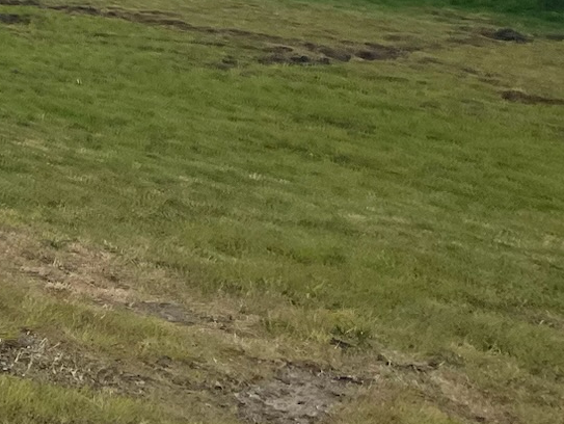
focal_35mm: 98
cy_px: -210
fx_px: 1598
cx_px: -448
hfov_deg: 16.7
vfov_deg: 14.1
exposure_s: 1/1715
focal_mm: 4.2
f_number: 1.6
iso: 32
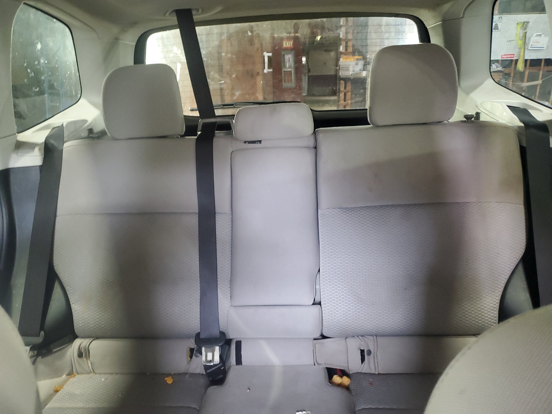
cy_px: 207
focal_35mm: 26
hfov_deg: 67.3
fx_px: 415
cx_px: 276
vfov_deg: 53.1
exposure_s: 1/30
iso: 316
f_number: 1.5
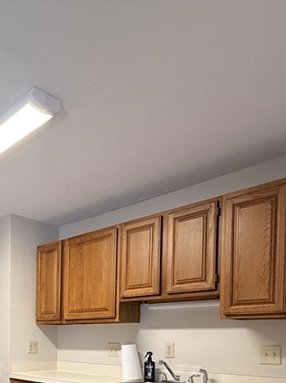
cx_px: 29
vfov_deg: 48.3
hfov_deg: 38.9
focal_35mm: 34
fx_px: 375
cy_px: 346
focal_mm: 2.22
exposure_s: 1/120
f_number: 2.2
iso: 320
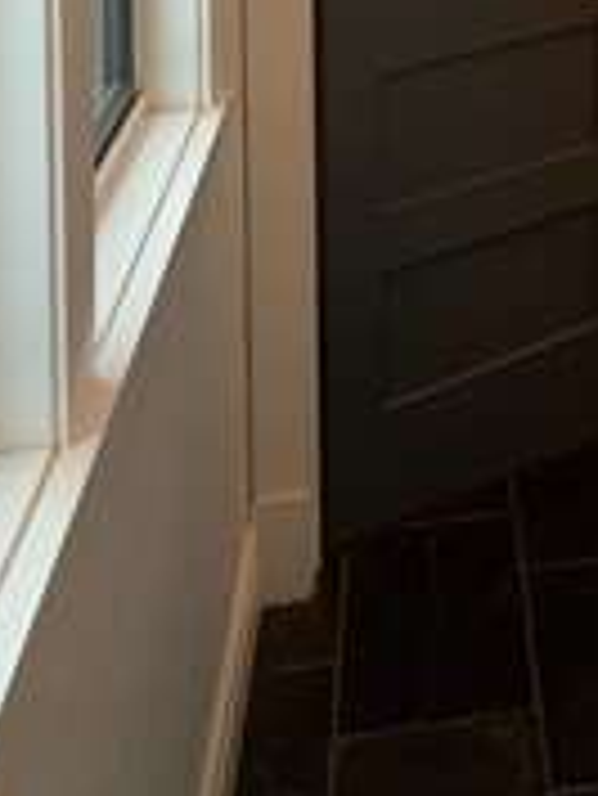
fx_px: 1725
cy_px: -342
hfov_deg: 18.0
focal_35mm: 75
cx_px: 832
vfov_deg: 22.2
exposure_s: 1/60
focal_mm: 4.25
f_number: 1.8
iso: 100
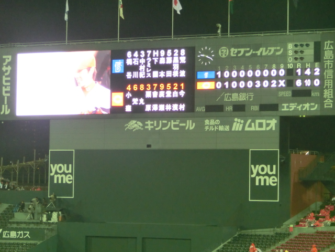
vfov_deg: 9.8
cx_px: 168
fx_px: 1471
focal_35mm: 152
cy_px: 126
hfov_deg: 13.0
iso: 800
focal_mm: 26.91
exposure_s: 1/60
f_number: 5.9
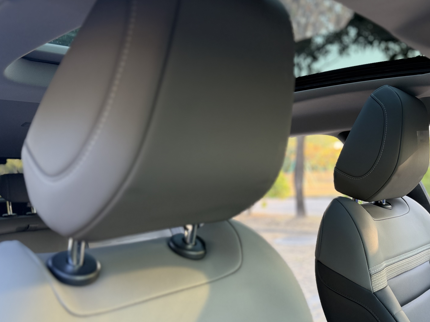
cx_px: 244
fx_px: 422
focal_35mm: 34
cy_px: 174
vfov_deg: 41.8
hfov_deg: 53.8
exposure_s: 1/121
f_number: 1.78
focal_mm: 6.76
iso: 64
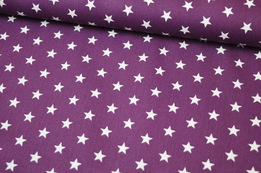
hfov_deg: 31.9
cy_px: 86
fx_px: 456
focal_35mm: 63
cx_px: 130
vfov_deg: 21.5
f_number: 5
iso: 560
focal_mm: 42
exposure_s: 1/60
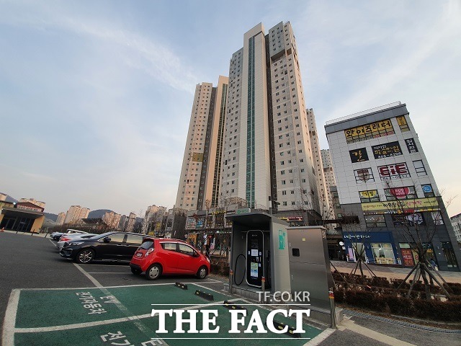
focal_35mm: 13
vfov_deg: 89.9
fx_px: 173
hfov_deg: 106.2
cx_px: 230
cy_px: 173
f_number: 2.2
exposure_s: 1/229
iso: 50
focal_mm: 1.8
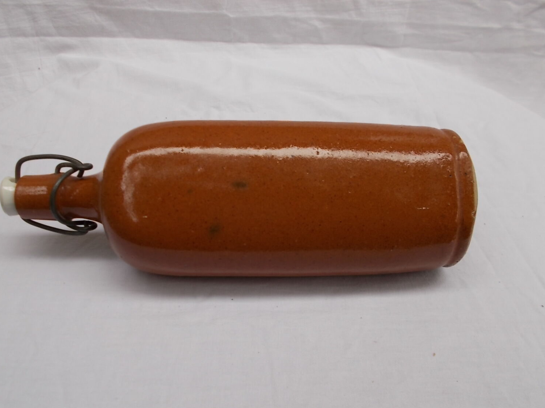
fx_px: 441
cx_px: 266
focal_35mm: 28
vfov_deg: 49.7
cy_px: 219
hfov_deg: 63.4
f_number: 3.2
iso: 80
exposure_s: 1/160
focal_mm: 4.6
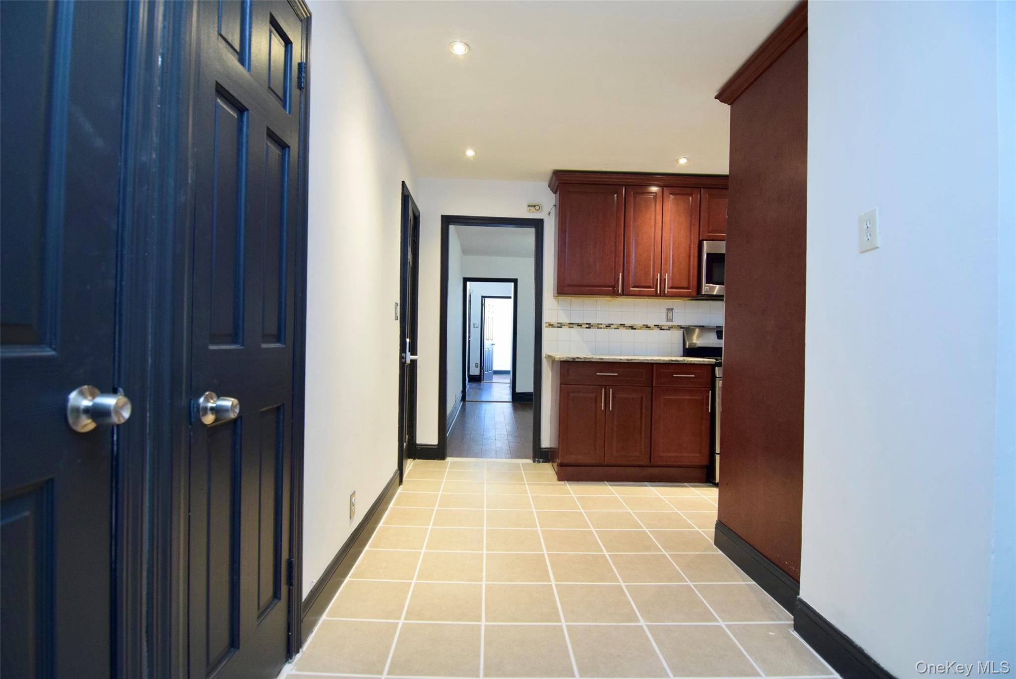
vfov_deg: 72.1
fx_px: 466
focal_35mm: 16
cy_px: 340
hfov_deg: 94.9
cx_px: 508
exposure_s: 1/60
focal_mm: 11
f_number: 5
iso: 1600
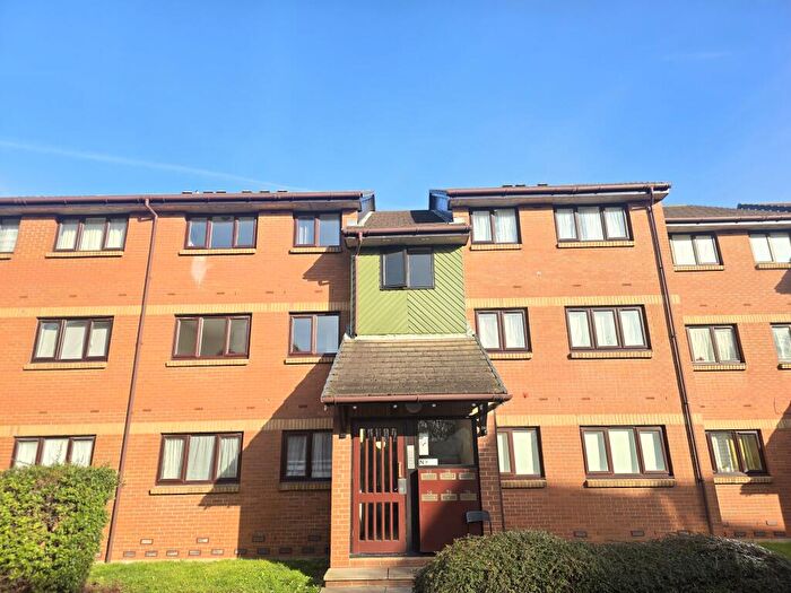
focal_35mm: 23
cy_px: 296
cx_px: 396
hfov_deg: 73.9
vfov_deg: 58.9
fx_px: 526
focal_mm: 6.3
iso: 12
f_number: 1.7
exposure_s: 1/277
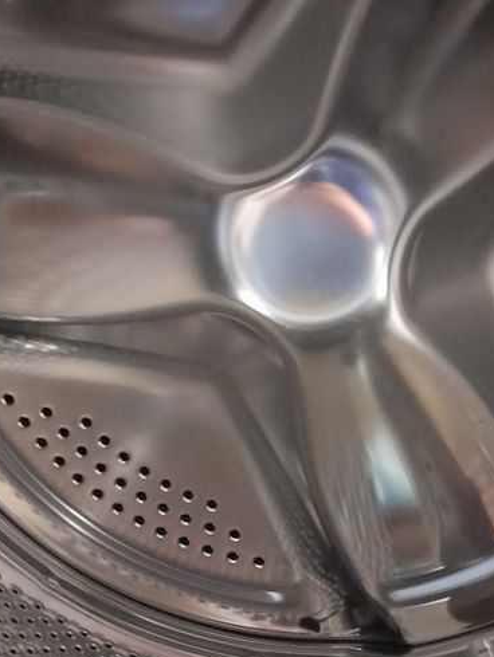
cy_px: 381
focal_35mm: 51
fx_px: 970
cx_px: 274
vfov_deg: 37.4
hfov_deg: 28.6
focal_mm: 4.6
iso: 1600
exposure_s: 1/10
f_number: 2
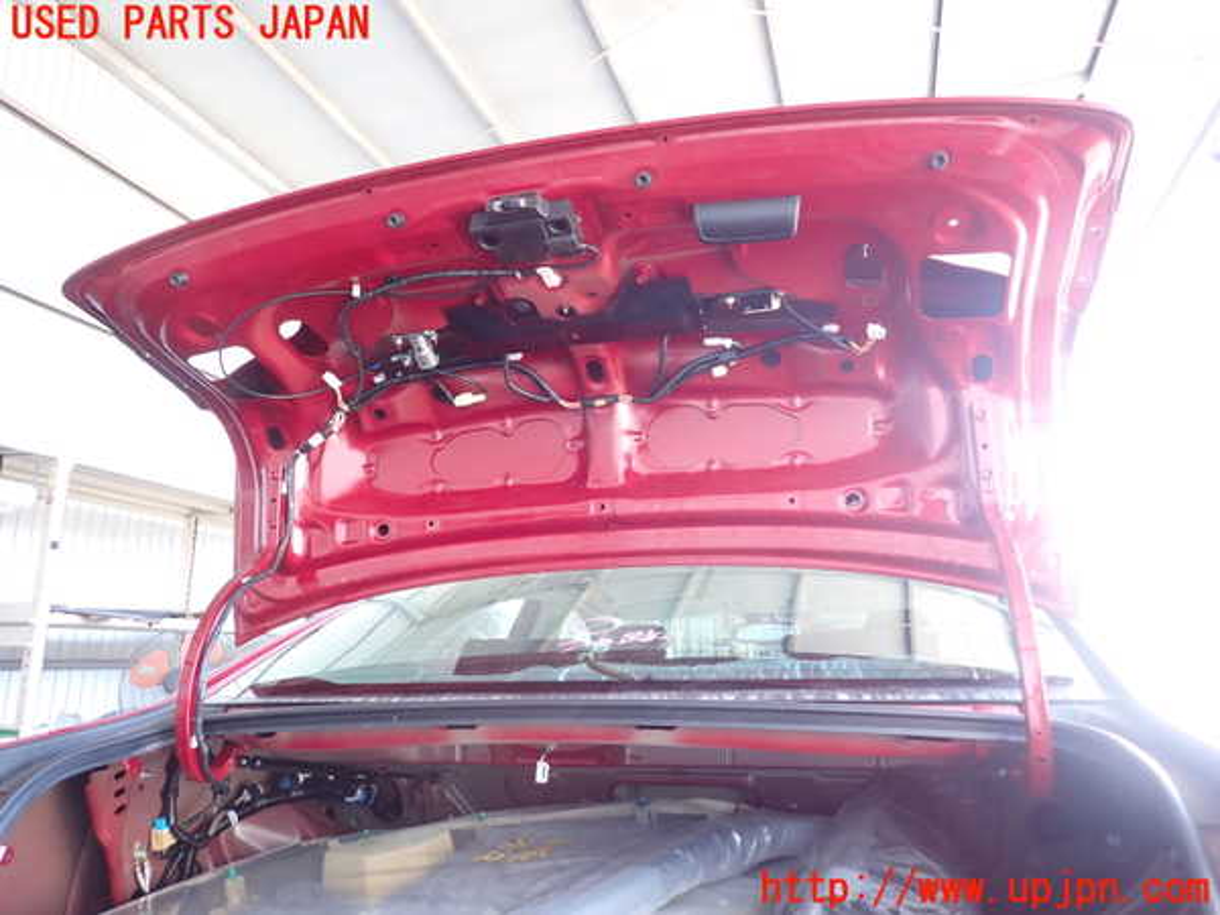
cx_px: 610
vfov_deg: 54.9
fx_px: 881
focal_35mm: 25
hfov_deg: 69.4
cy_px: 458
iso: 200
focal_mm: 4.5
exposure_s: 1/60
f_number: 2
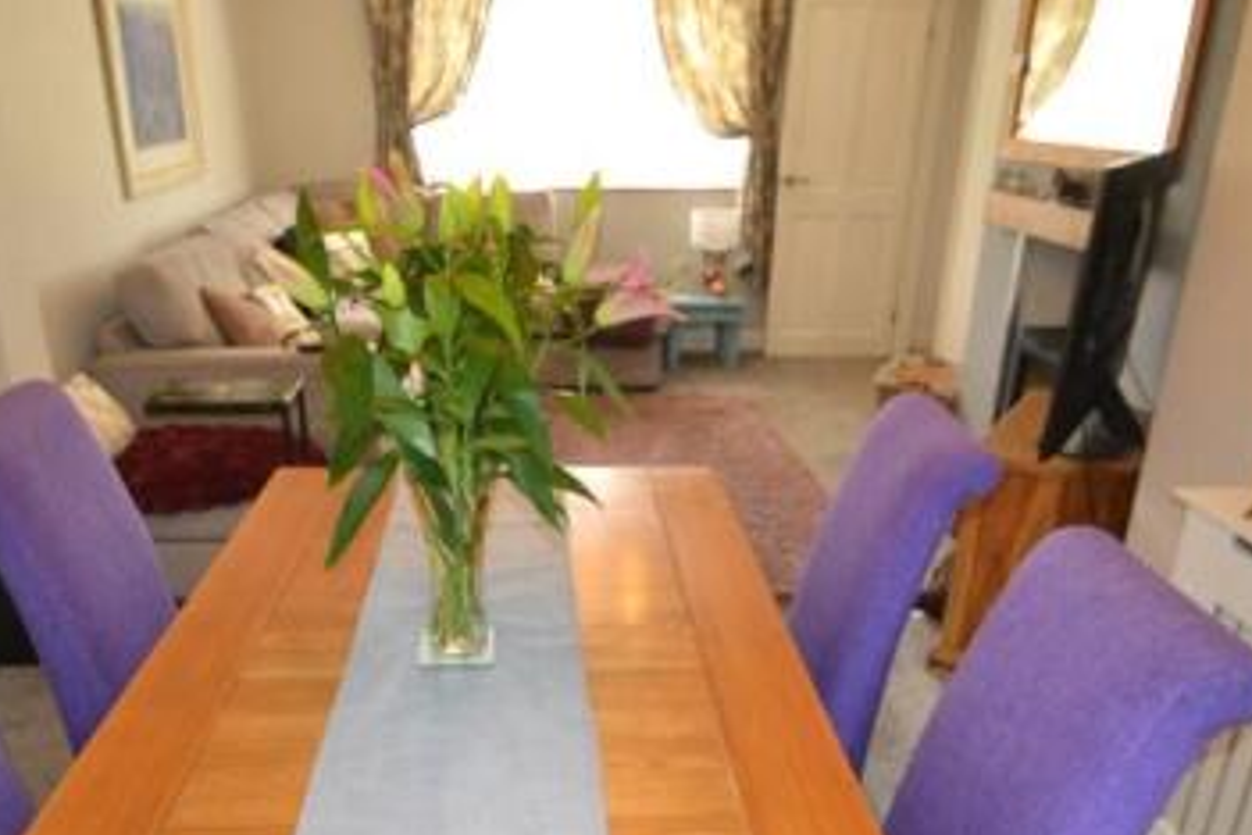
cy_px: 491
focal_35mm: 28
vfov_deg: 46.2
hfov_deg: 65.5
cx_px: 637
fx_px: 974
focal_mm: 10
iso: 500
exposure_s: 1/60
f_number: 3.5
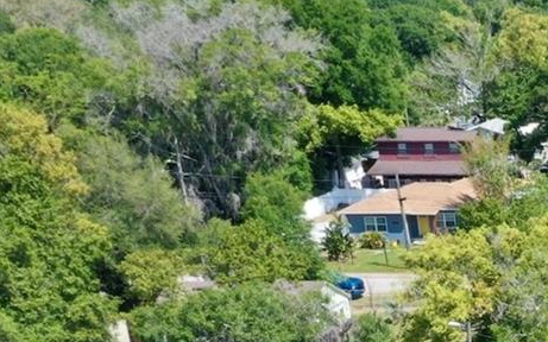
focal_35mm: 99
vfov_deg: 12.1
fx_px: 1478
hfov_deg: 17.9
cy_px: 623
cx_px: 911
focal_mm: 10.26
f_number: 11
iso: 100
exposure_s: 1/80
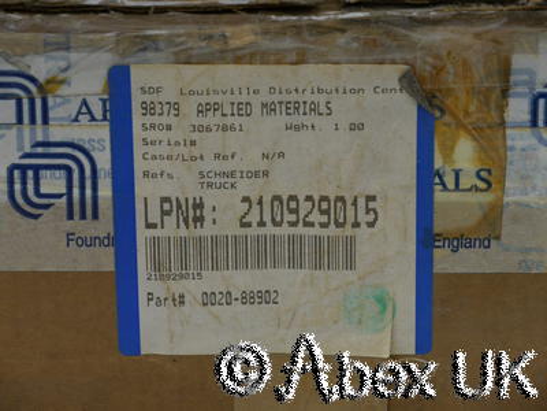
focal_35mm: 176
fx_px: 2781
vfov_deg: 8.4
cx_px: 274
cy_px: 206
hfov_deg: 11.2
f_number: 7.1
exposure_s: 1/60
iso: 400
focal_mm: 88
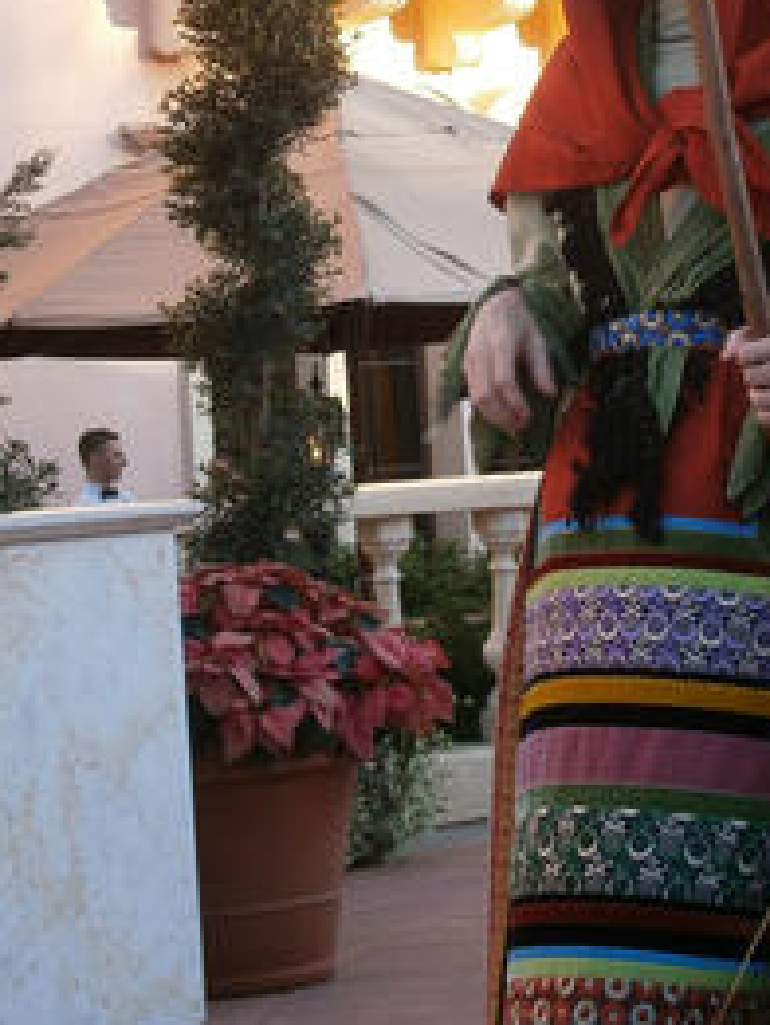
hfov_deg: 10.6
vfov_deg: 14.0
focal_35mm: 140
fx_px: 4149
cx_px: 591
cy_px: 263
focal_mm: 13
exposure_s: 1/100
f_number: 4.4
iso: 80
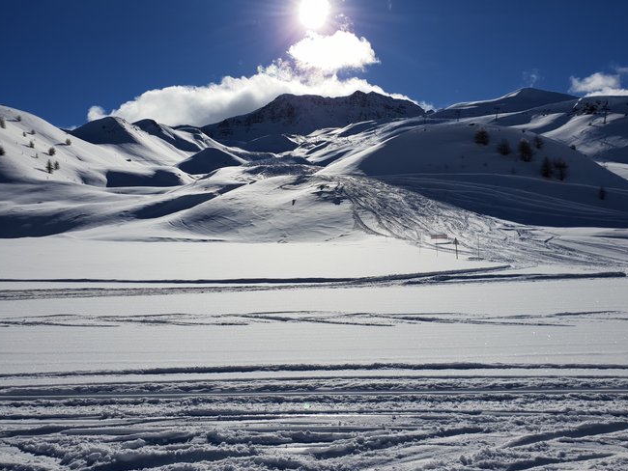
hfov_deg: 63.4
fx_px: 508
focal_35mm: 28
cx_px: 313
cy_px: 222
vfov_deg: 49.8
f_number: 2.4
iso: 50
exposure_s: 1/8000
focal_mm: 4.3
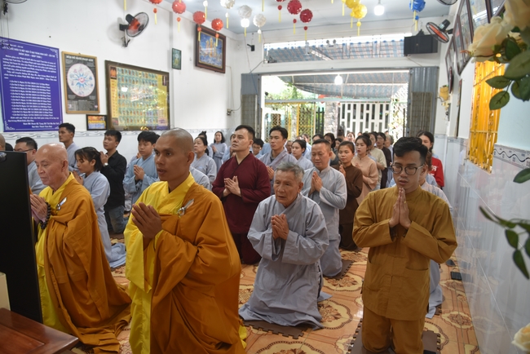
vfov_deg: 53.2
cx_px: 265
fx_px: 353
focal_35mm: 24
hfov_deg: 73.7
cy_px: 177
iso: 500
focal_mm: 24
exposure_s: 1/60
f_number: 4
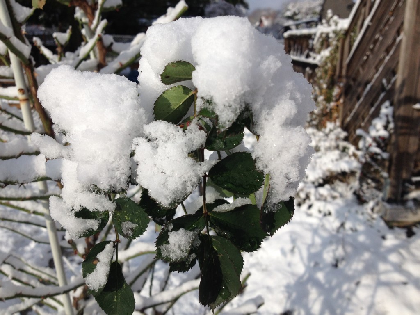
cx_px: 210
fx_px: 425
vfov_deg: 40.7
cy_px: 158
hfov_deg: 52.6
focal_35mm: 35
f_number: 2.4
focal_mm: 4.28
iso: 50
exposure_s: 1/2513
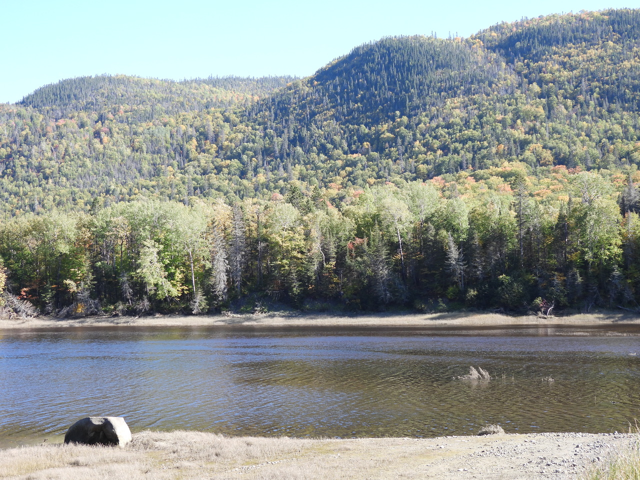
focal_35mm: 50
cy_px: 240
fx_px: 924
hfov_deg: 38.2
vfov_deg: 29.1
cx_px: 320
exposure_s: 1/250
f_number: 3.5
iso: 100
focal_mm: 8.9
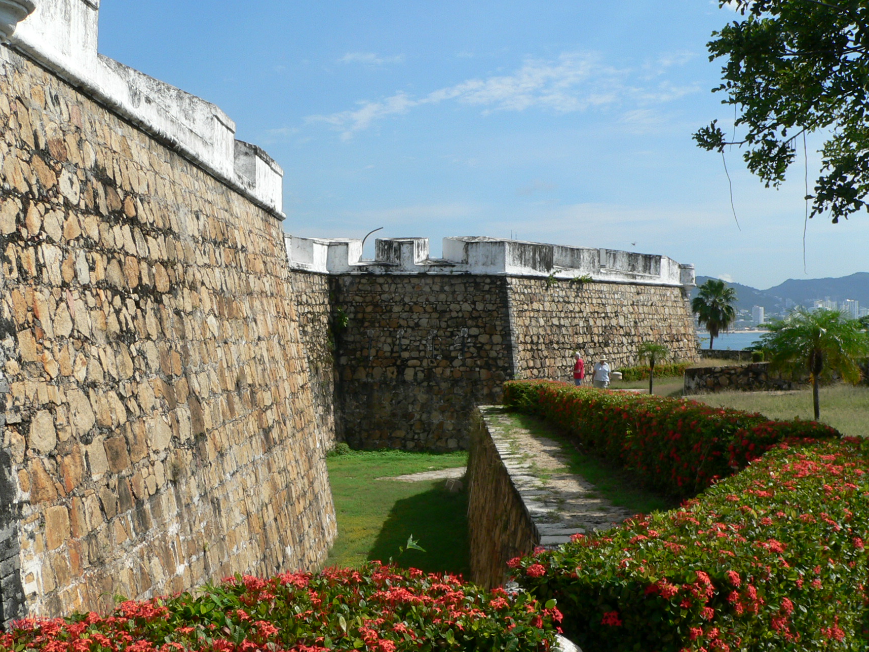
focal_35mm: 43
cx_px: 410
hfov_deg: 43.8
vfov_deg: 33.5
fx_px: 1079
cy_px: 378
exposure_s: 1/500
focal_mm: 6
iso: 80
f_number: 5.6
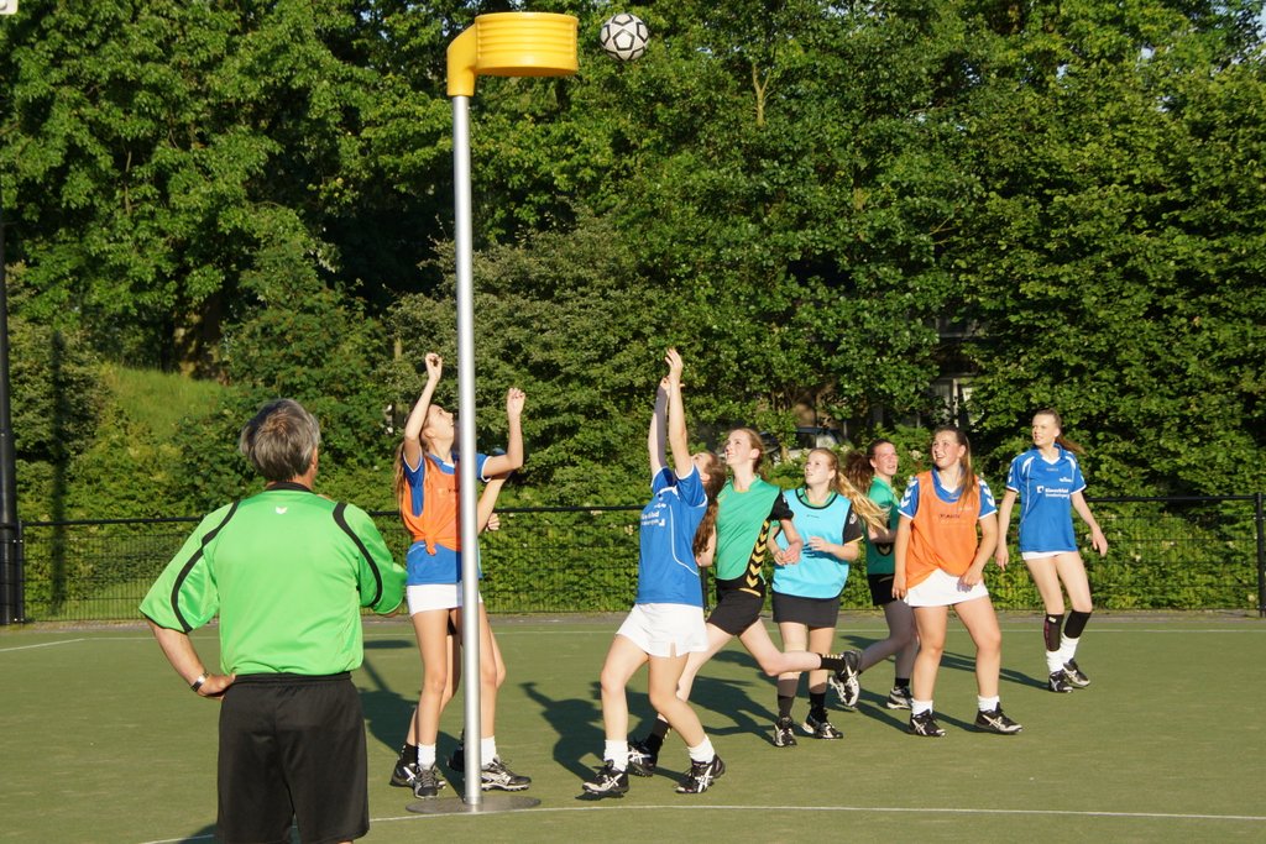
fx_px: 2638
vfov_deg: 18.2
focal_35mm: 75
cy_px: 422
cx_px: 633
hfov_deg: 27.0
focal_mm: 50
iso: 320
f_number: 6.3
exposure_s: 1/1000
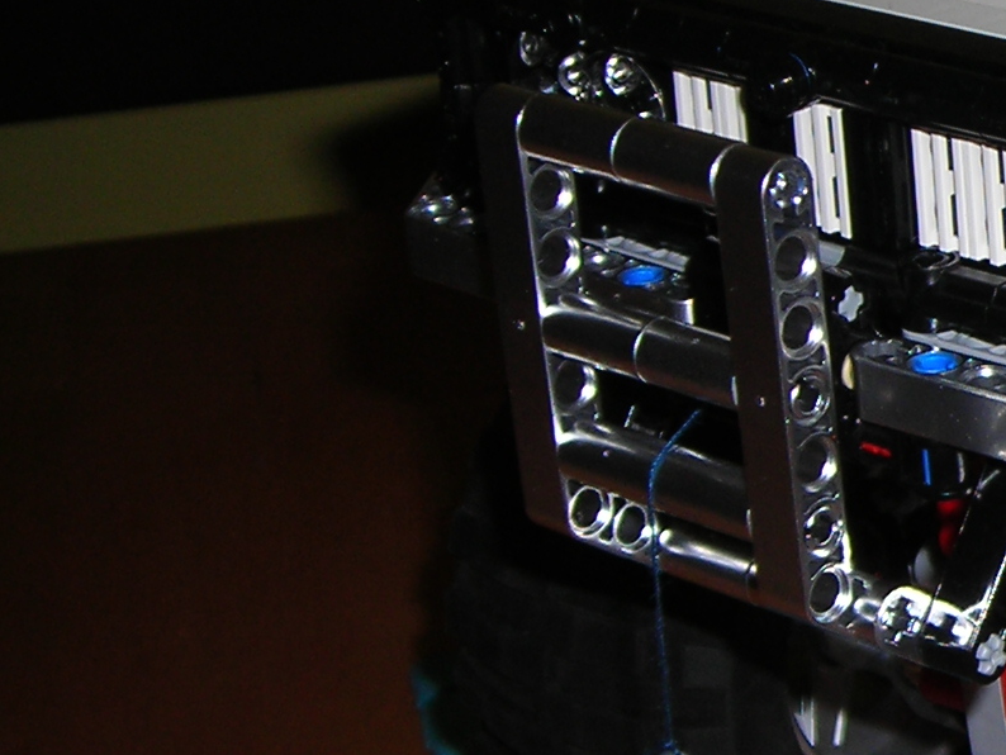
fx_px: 3605
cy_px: 291
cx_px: 1574
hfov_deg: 14.6
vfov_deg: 12.0
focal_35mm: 124
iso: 50
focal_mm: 6.3
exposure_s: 1/60.1
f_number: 3.2
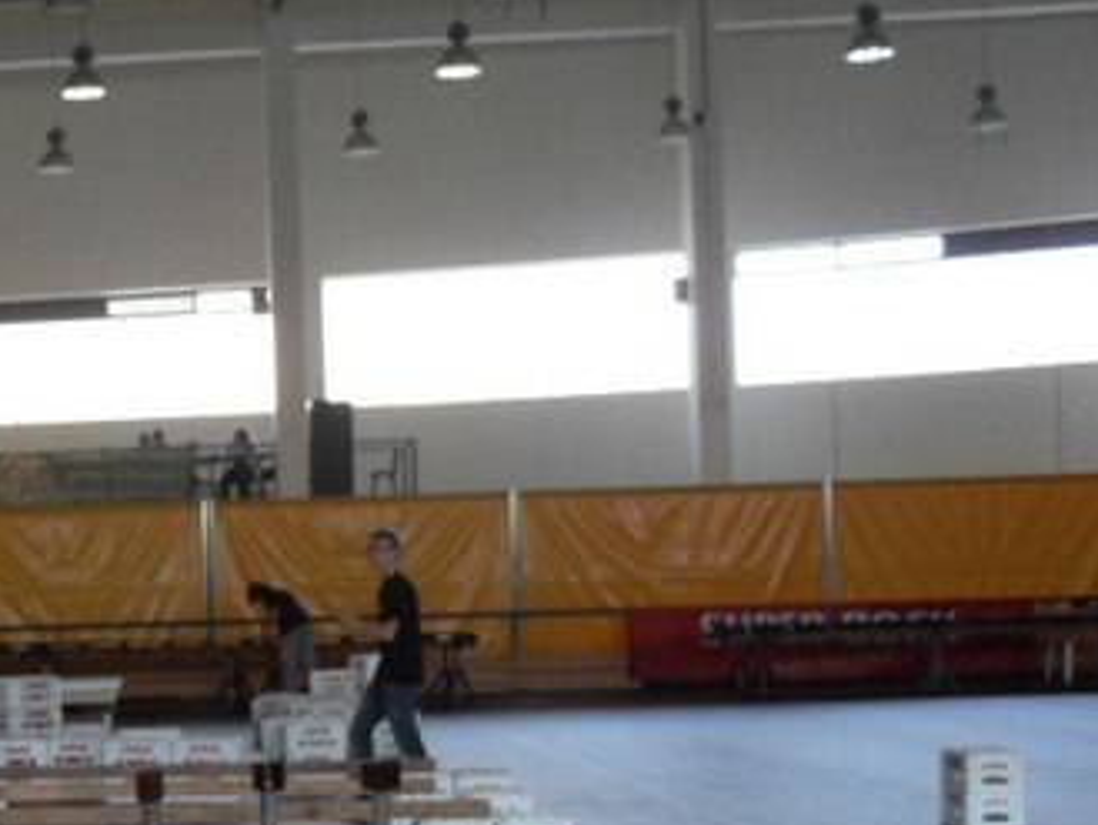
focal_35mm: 68
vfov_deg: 21.4
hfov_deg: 26.0
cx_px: -167
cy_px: 621
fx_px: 2158
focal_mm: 6
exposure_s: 1/45
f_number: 2.8
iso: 120
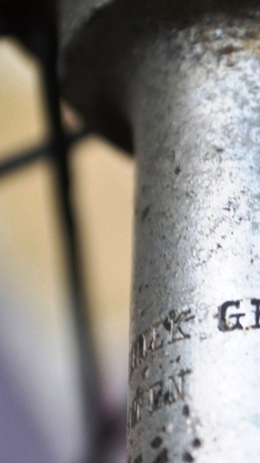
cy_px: 269
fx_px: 2260
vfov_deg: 11.7
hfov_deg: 6.5
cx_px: 314
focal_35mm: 184
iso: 400
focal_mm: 55
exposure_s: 1/20
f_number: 5.6
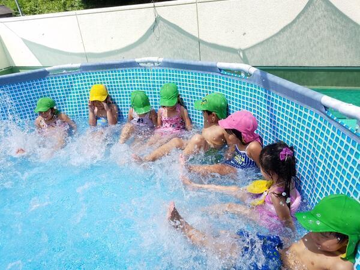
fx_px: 270
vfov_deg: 53.1
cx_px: 180
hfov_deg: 67.3
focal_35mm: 26
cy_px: 135
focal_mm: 4.2
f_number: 1.7
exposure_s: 1/1272
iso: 50
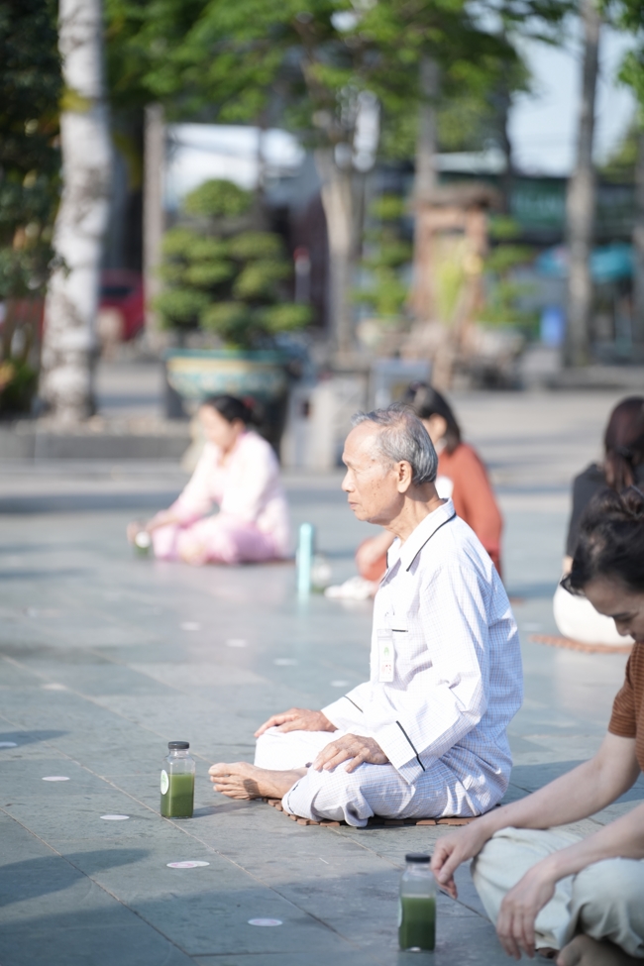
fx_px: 3542
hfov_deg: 10.4
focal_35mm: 132
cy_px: 483
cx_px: 322
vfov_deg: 15.5
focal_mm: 132
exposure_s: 1/2000
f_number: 2.8
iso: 500
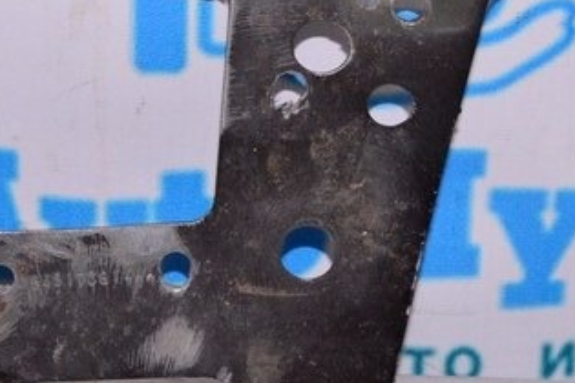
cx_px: -13
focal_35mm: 171
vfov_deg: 8.0
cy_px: 5
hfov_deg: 11.9
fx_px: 2725
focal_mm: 35
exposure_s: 1/200
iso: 1600
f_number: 8
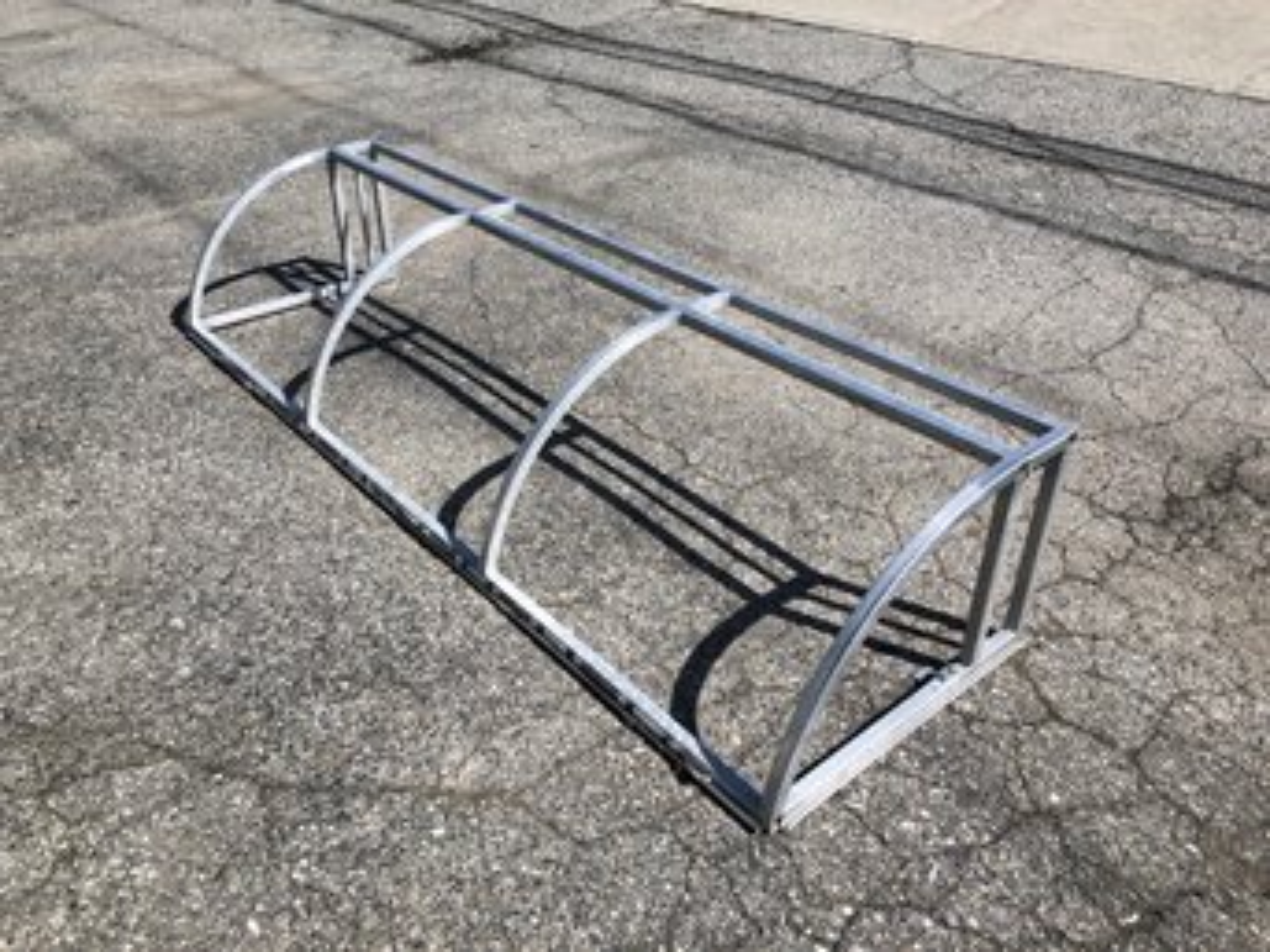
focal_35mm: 28
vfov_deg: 49.7
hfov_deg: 63.5
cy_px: 476
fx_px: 1027
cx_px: 635
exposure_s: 1/2558
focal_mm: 3.99
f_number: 1.8
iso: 20
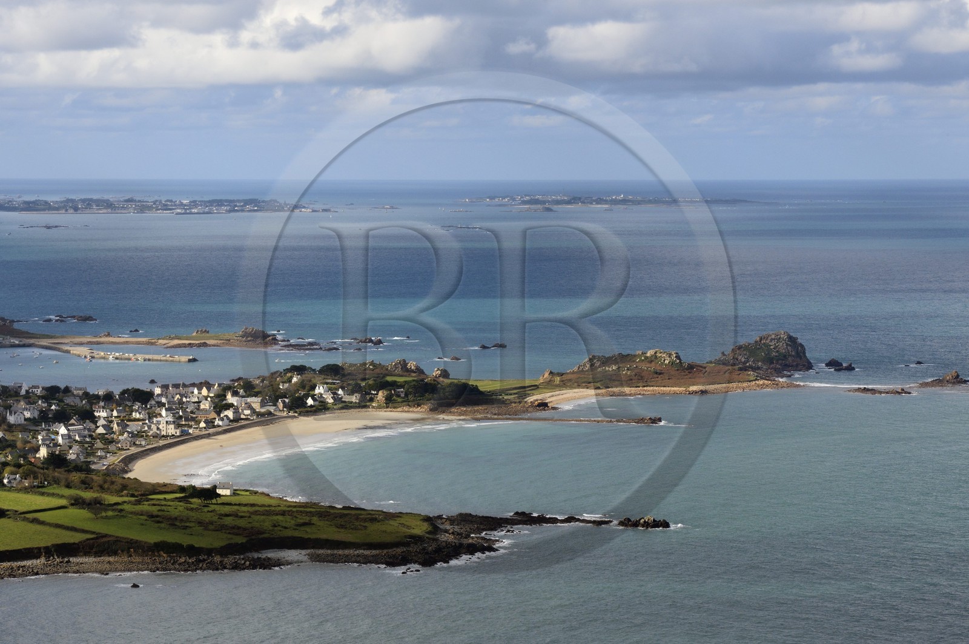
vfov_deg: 11.8
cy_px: 322
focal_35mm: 116
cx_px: 484
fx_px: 3120
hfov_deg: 17.7
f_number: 18
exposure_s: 1/800
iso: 800
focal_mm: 116
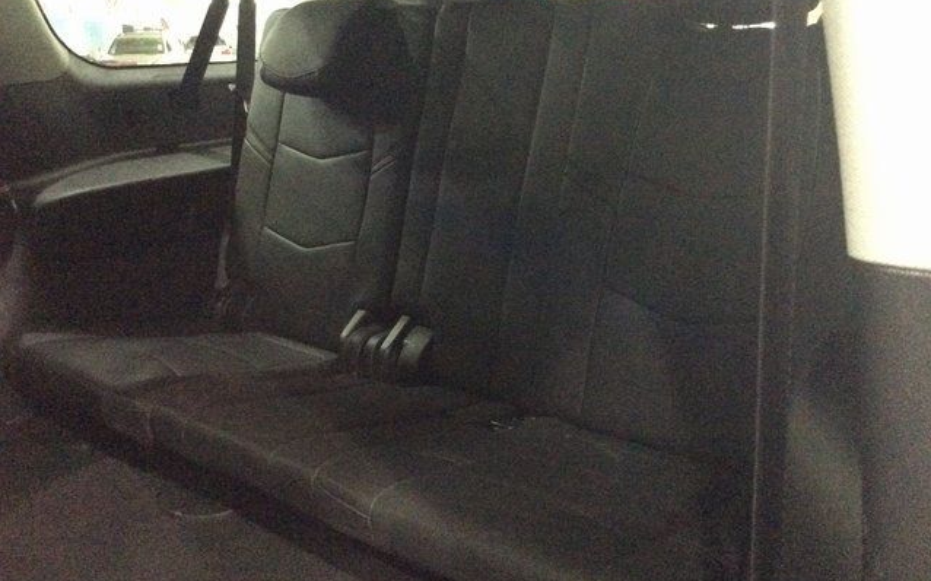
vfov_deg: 37.2
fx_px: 862
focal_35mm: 34
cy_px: 288
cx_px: 466
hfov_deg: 56.7
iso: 800
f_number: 2.4
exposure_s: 1/17
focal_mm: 3.3
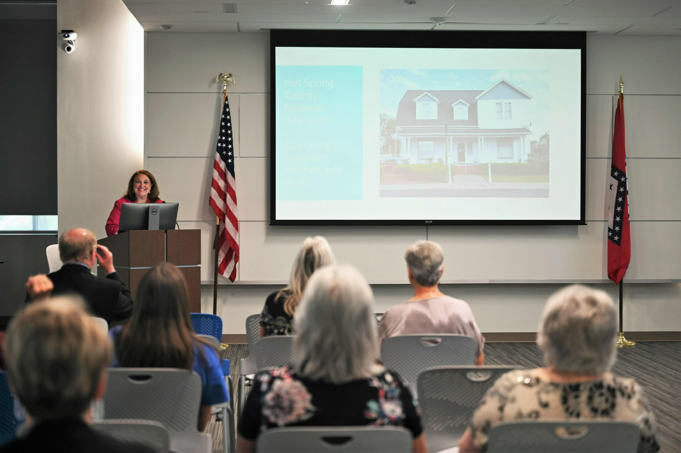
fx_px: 1323
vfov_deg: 19.4
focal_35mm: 70
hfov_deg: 28.9
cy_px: 226
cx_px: 340
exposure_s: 1/60
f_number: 2.8
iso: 500
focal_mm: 70
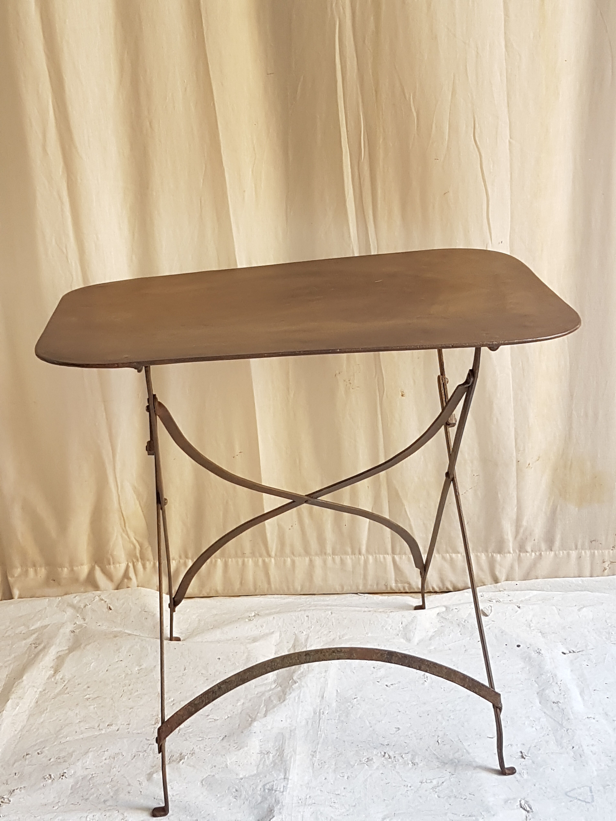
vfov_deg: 67.3
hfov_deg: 53.1
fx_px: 617
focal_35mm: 26
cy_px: 410
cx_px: 308
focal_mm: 4.2
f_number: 1.7
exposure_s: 1/100
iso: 80
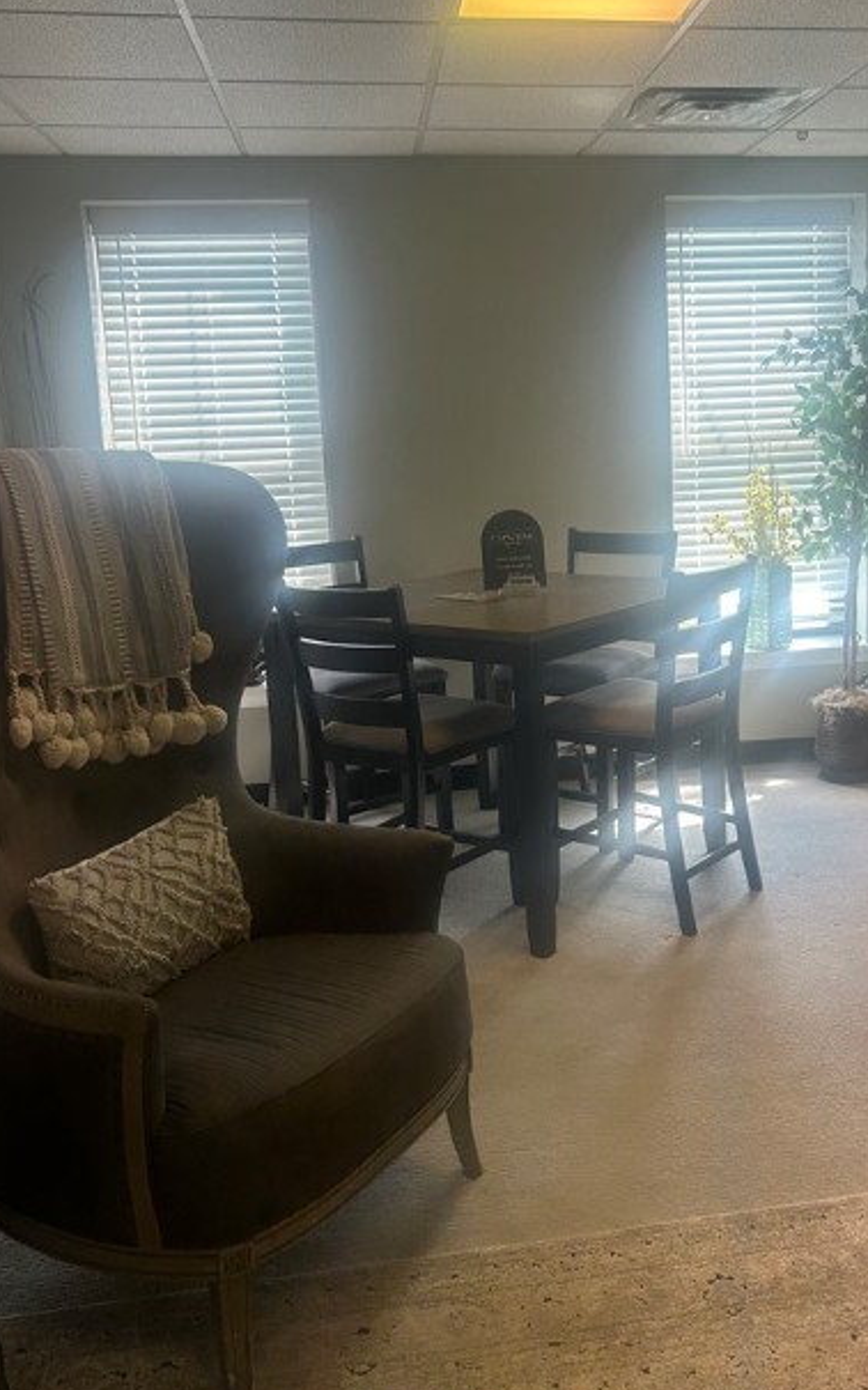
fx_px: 1325
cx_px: 613
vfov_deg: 55.2
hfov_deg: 35.7
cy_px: 613
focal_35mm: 35
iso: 80
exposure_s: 1/120
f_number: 1.5
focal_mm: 5.7
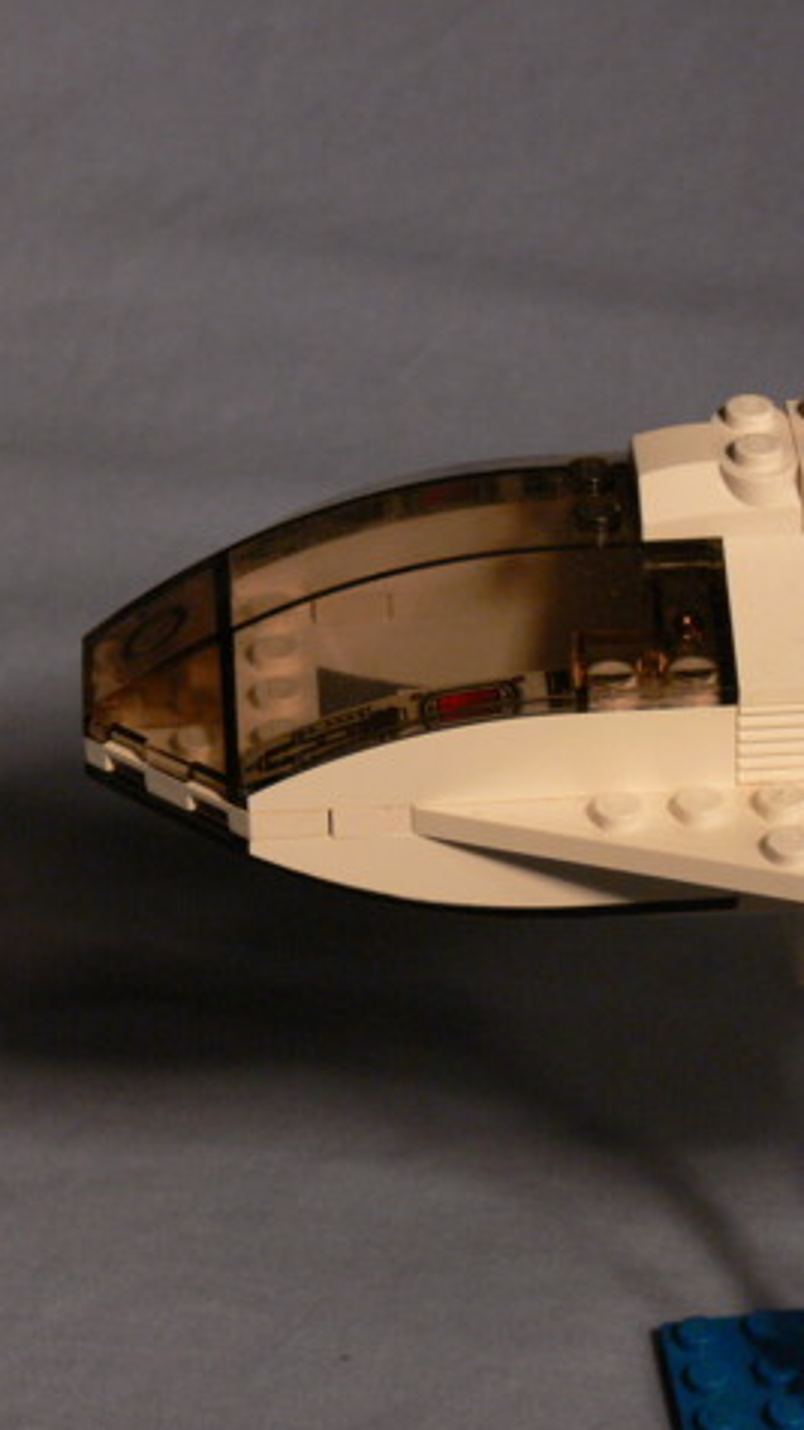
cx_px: 852
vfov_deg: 15.2
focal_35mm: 141
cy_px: 720
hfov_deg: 8.5
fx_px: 5347
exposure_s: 1/100
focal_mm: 20.3
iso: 200
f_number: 5.6
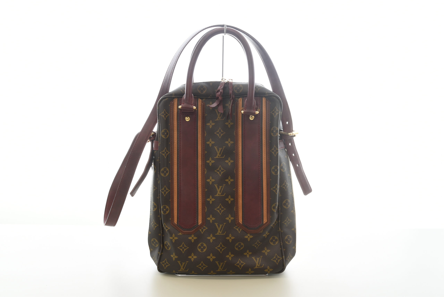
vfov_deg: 38.4
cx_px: 222
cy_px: 148
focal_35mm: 34
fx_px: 426
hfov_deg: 55.1
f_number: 10
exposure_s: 1/5
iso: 100
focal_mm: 23
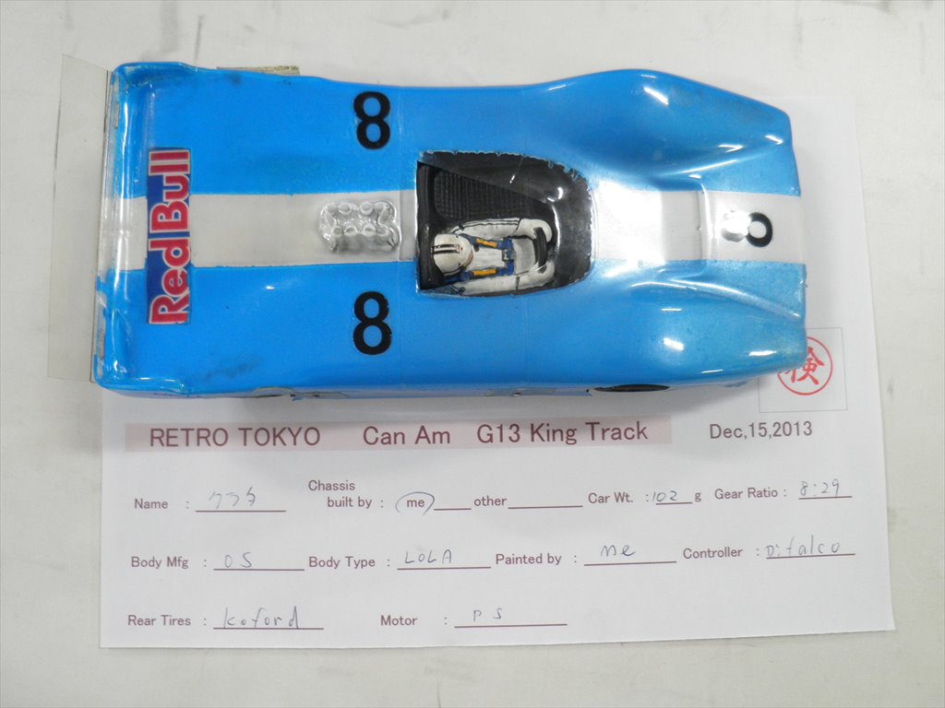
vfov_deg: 49.7
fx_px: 764
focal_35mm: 28
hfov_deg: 63.4
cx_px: 472
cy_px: 354
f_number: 3.2
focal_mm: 5
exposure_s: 1/15
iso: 200
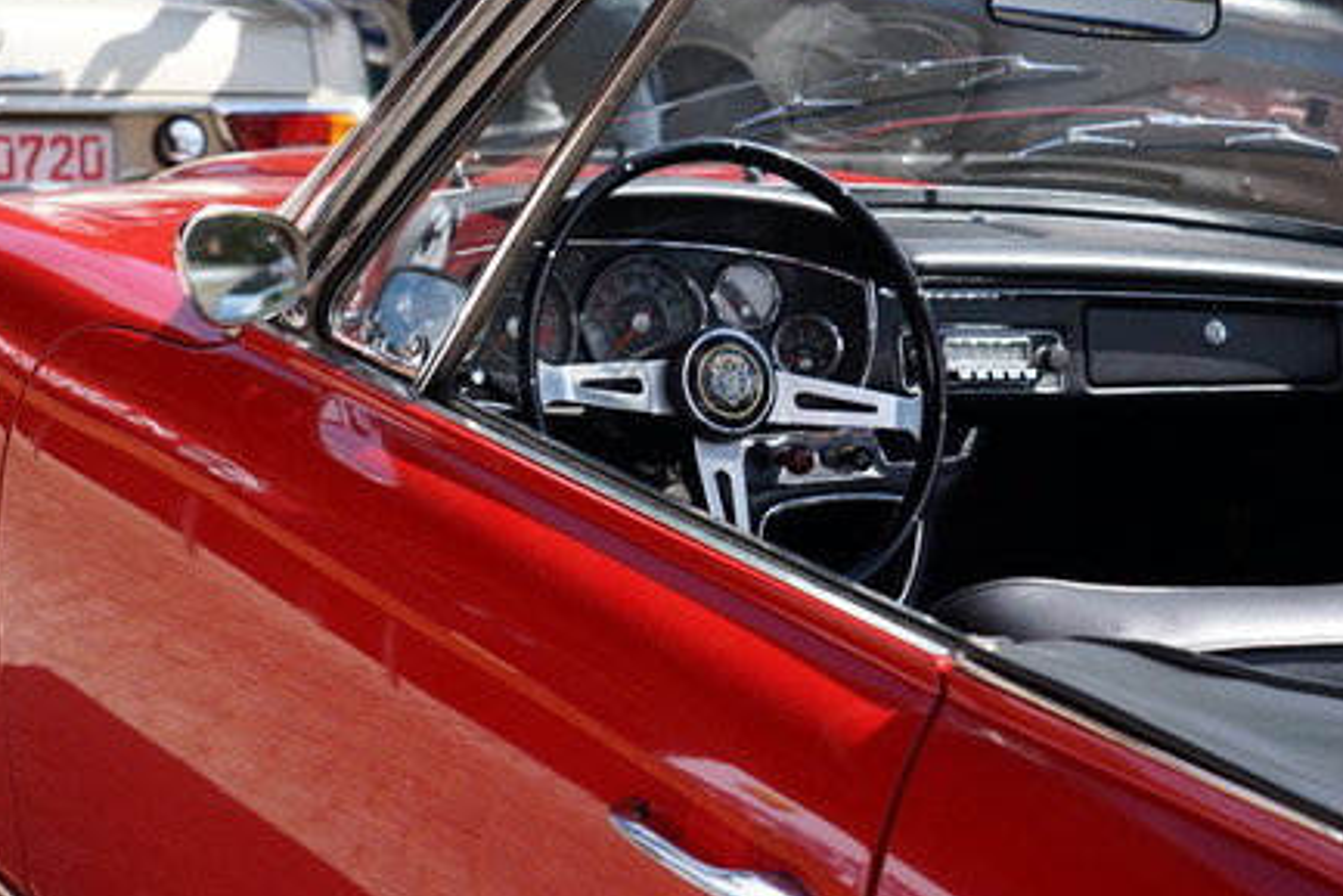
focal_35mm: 79
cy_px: 474
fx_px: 2948
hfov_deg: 25.5
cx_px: 444
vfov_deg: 17.3
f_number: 6.3
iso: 100
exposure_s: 1/160
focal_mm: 57
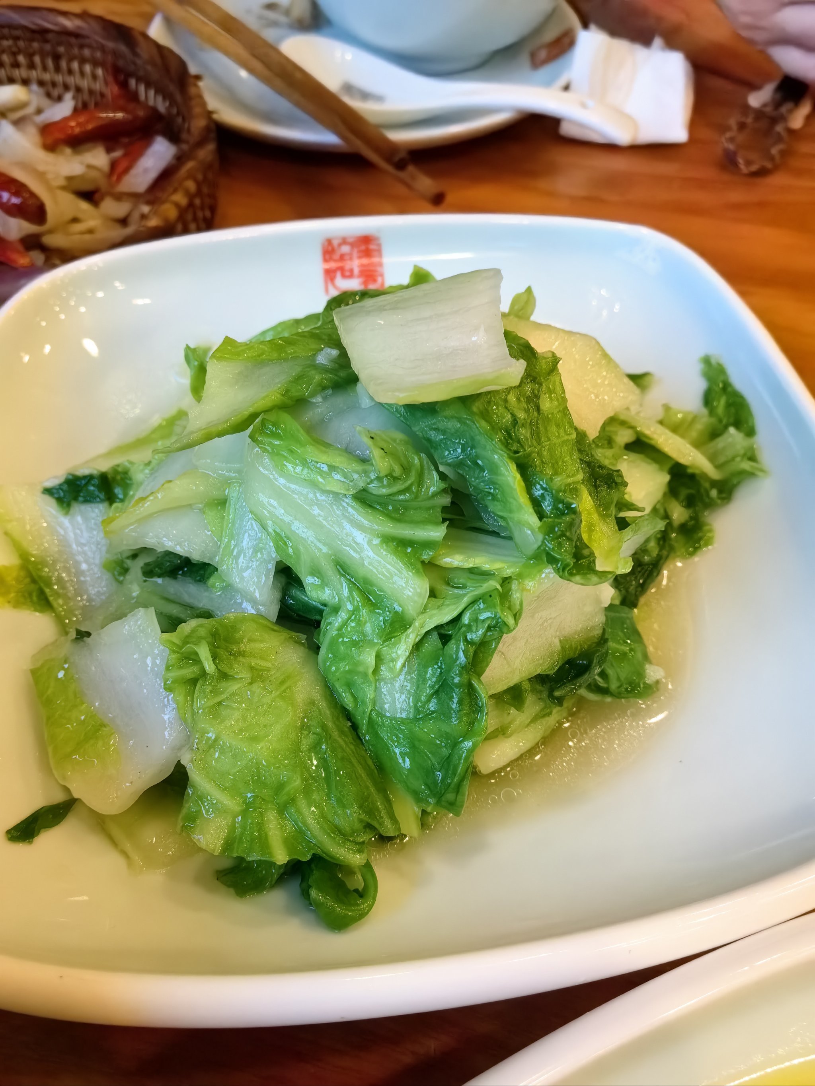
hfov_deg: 51.4
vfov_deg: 65.3
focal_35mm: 27
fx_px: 848
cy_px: 543
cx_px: 408
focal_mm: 5.75
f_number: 2.8
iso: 640
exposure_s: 1/100
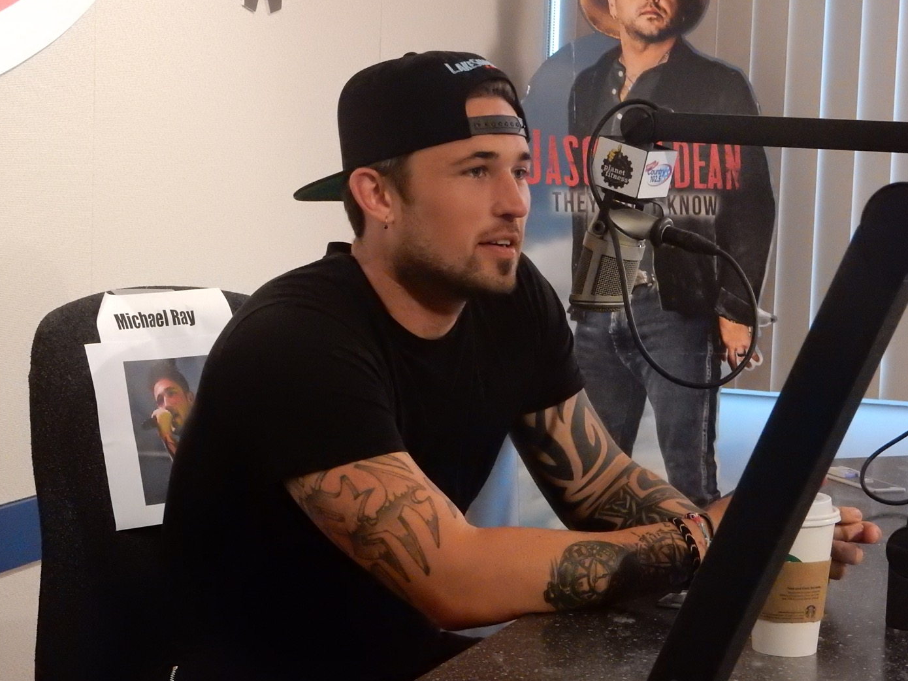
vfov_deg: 17.0
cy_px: 334
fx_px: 2282
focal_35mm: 87
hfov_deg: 22.5
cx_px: 444
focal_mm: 14.9
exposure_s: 1/60
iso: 1600
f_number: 5
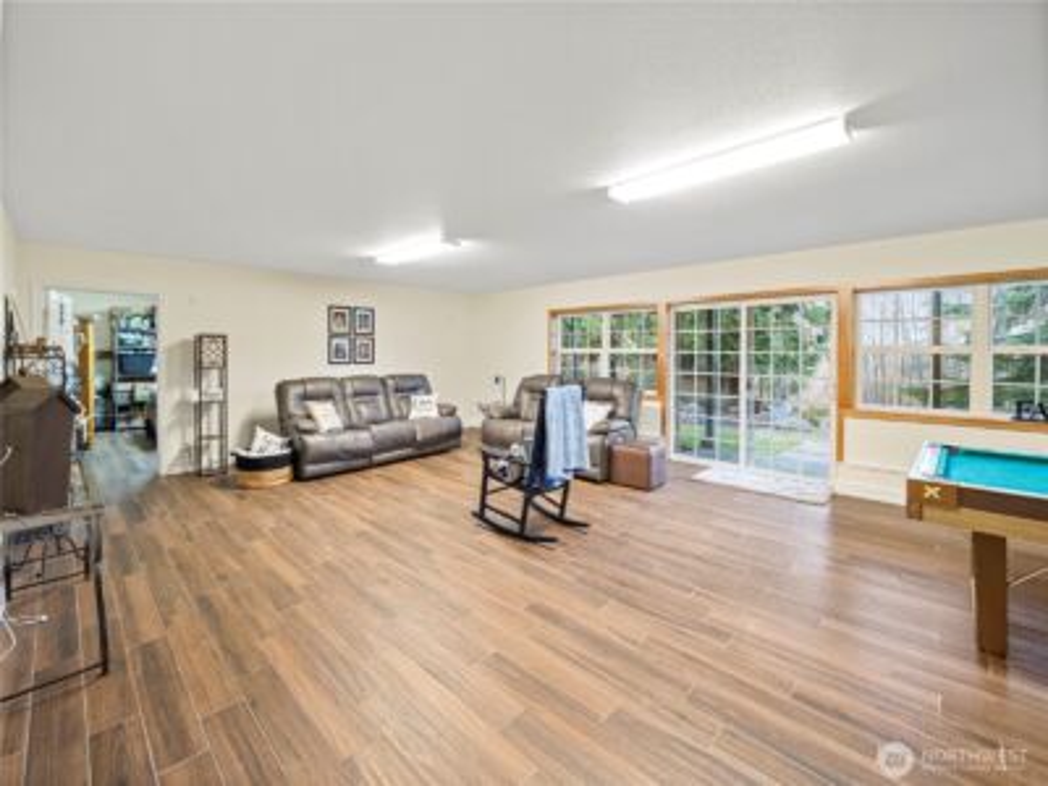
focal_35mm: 14
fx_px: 424
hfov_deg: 102.1
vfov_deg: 85.7
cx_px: 524
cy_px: 393
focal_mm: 7
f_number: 4
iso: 100
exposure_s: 1/2
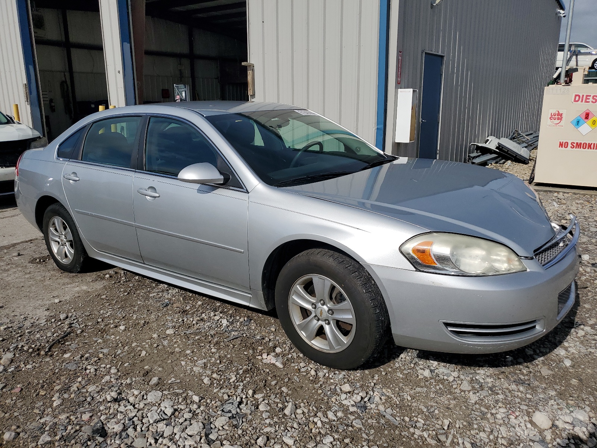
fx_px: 448
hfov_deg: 67.3
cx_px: 298
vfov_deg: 53.1
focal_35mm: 26
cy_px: 224
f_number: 1.5
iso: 51
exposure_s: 1/10000
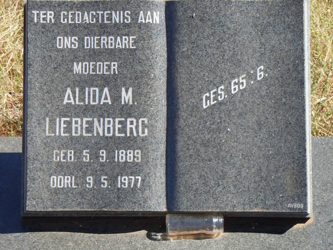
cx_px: 166
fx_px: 981
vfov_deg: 14.5
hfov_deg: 19.3
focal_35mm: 102
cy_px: 125
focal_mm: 18.3
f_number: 4.5
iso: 200
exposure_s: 1/500
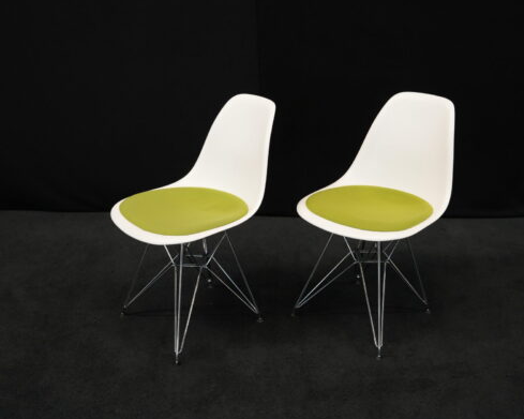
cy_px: 211
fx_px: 589
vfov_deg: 39.1
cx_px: 287
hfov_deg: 47.9
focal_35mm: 38
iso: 4000
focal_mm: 33
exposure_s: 1/160
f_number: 4
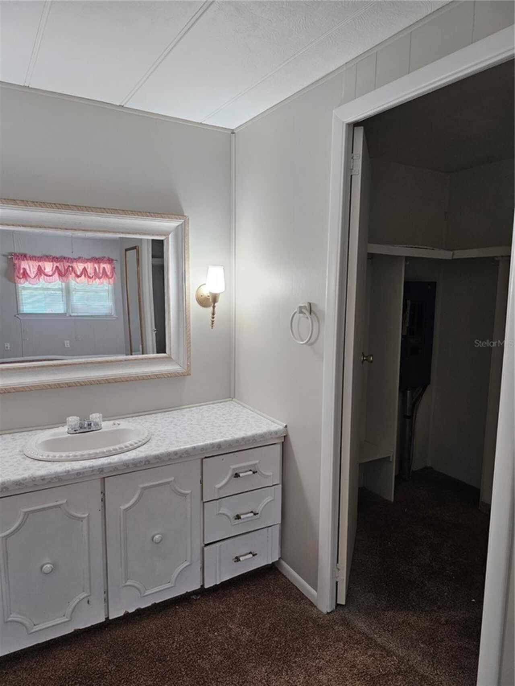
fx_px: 456
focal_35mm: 23
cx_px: 258
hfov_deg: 58.9
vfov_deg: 73.9
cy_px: 343
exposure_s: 1/120
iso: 200
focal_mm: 6.3
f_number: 1.7
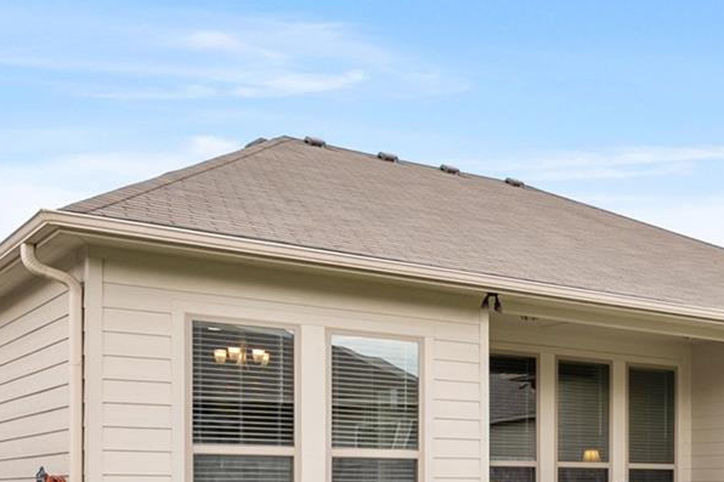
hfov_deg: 32.5
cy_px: 494
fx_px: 1106
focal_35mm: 55
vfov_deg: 23.5
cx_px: 770
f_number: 9
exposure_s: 1/25
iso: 250
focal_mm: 16
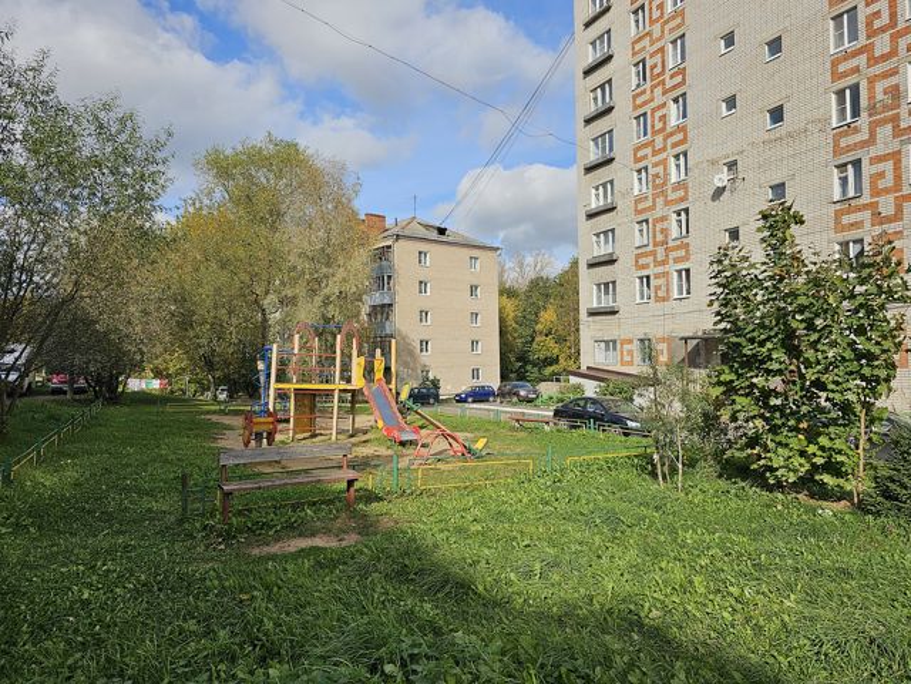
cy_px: 342
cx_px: 456
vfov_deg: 58.9
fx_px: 605
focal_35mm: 23
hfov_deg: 73.9
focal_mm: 6.3
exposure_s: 1/1484
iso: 16
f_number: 1.7
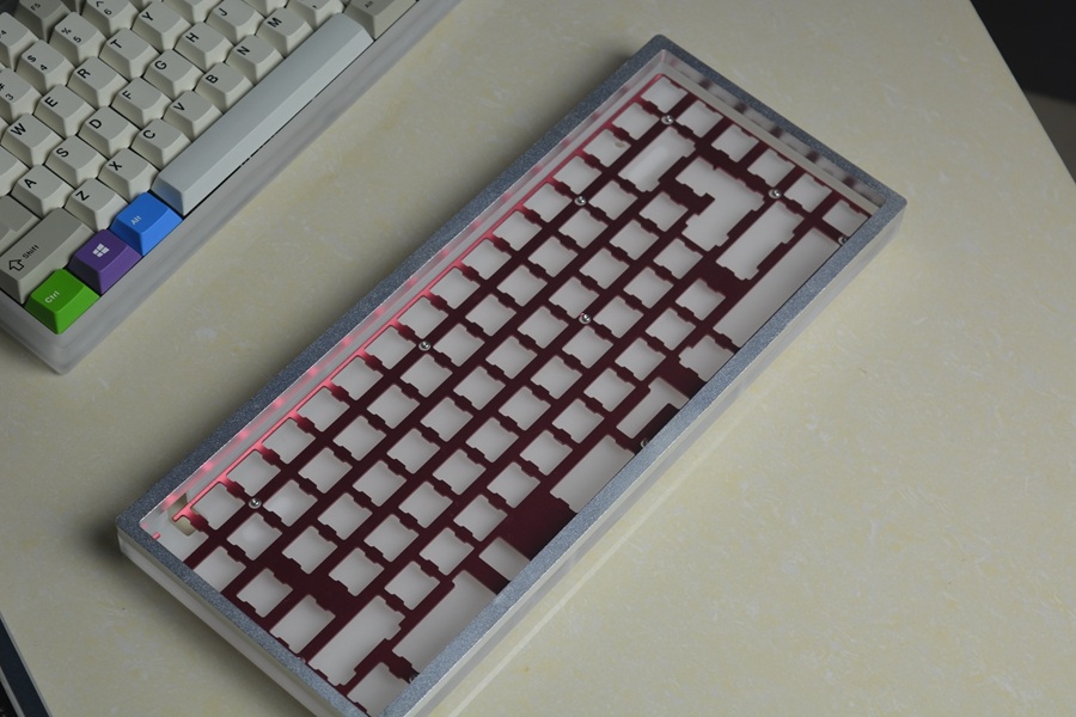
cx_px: 538
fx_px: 2466
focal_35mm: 82
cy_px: 358
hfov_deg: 24.6
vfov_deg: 16.6
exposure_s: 1/13
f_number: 5.6
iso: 100
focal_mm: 55
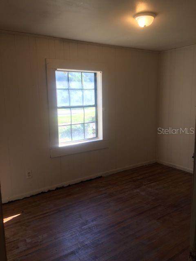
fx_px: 219
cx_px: 98
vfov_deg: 61.7
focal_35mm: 29
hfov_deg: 48.2
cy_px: 130
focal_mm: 4.15
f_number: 2.2
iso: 25
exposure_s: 1/60
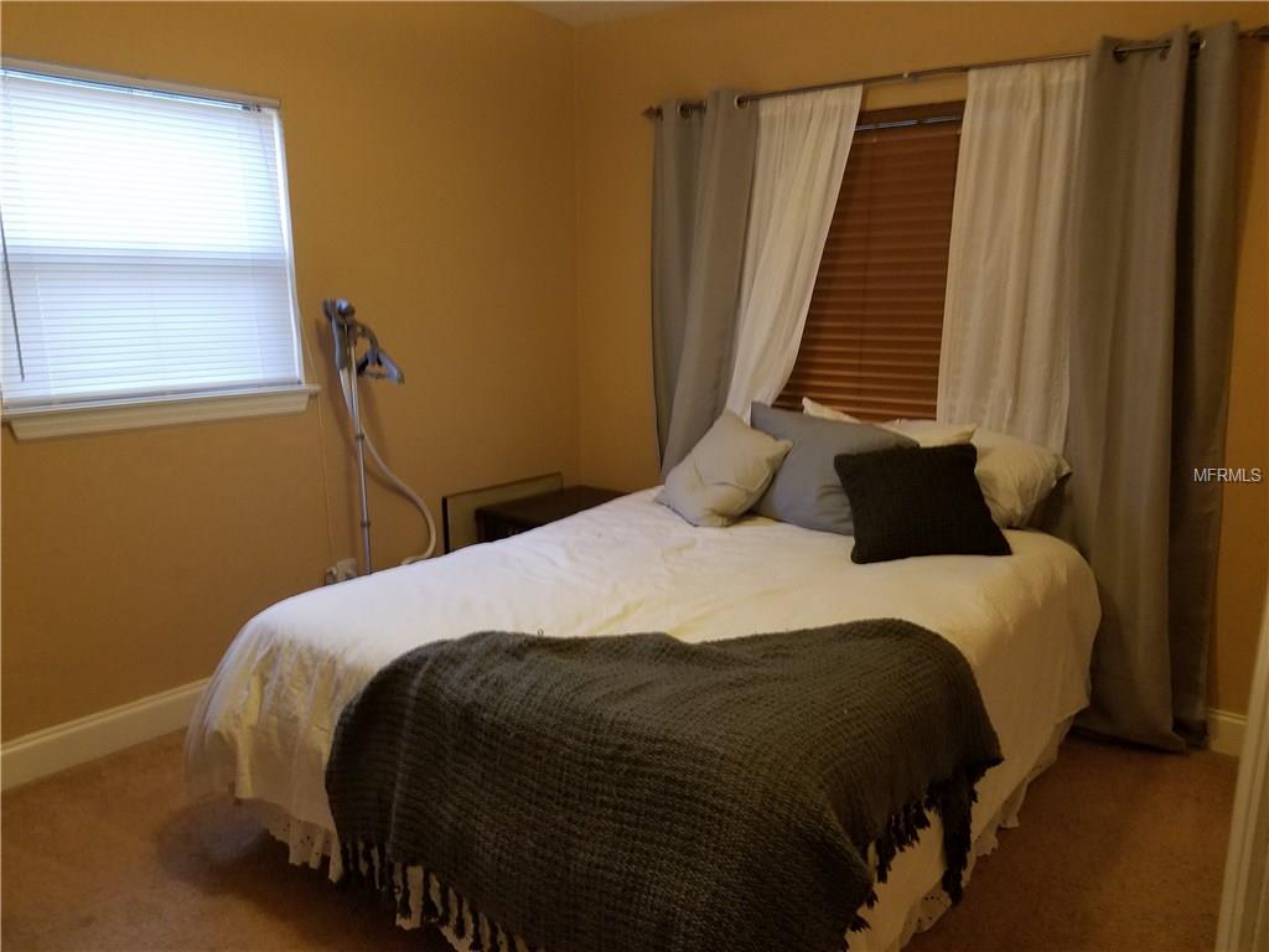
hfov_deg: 67.3
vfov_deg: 53.1
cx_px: 634
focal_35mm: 26
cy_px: 476
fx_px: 953
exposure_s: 1/24
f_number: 1.7
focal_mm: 4.2
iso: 160
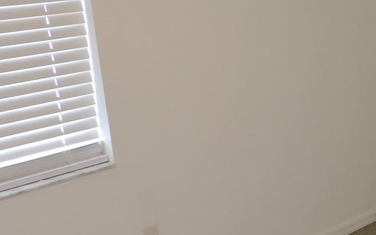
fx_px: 779
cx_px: 541
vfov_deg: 17.2
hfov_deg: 22.8
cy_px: 114
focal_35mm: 76
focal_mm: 4.3
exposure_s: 1/40
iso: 180
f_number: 3
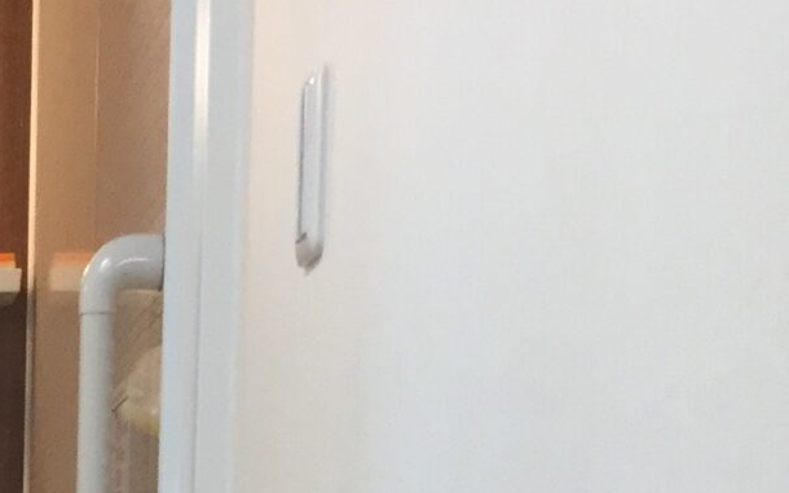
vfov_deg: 8.6
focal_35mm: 138
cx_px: -349
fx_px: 2967
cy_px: 1194
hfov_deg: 14.3
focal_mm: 3.3
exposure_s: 1/30
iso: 80
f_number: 2.4
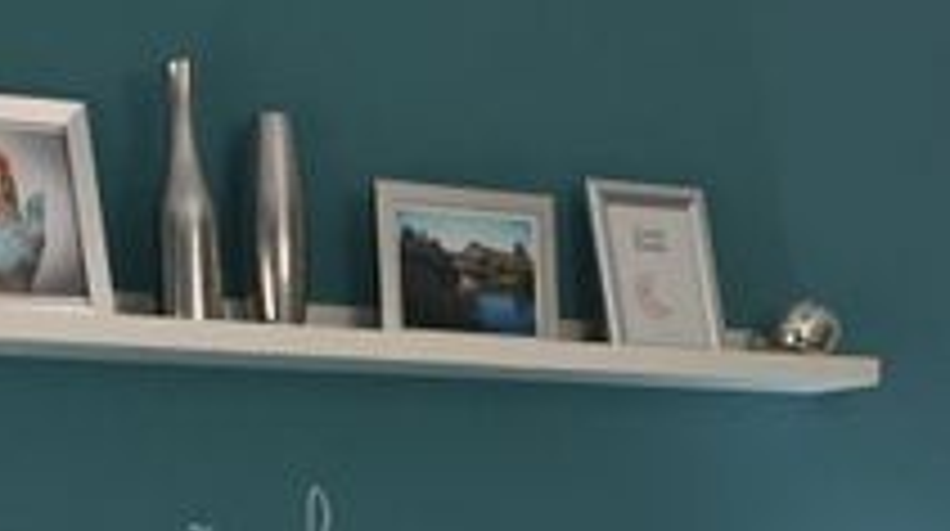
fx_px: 2264
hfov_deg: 23.7
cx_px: 410
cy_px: 972
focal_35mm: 90
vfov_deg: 12.2
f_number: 2.2
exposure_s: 1/33
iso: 64
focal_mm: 4.15
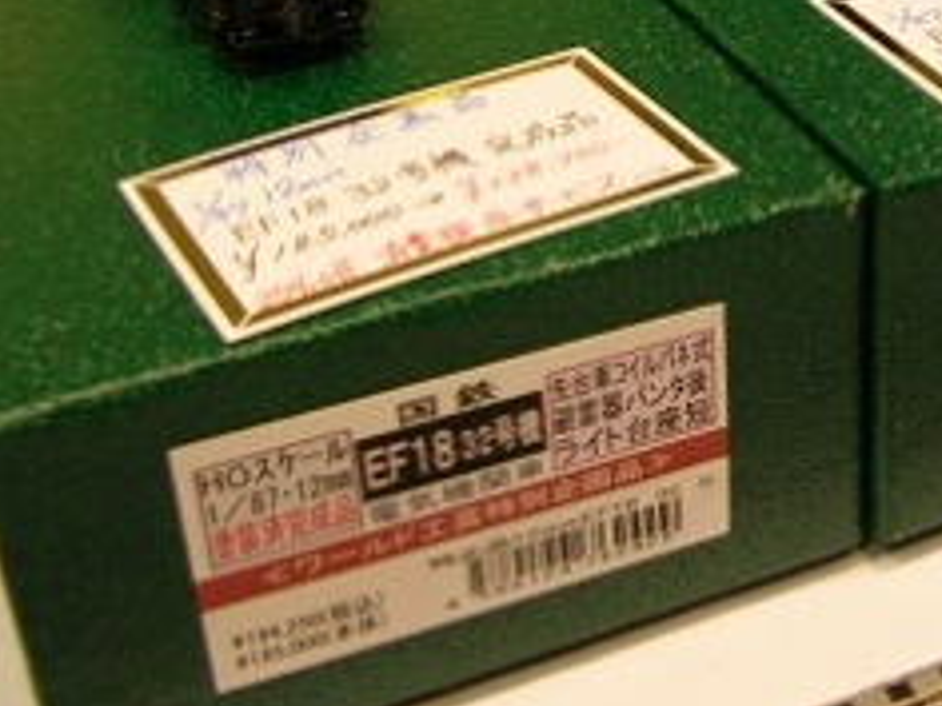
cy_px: 26
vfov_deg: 19.4
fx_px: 2014
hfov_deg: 25.4
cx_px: 866
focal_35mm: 74
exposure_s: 1/14
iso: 50
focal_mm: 5.8
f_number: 2.8
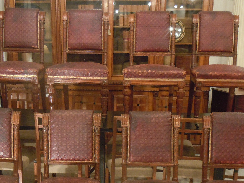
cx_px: 107
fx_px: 374
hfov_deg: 36.1
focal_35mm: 53
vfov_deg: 27.1
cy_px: 140
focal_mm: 5.4
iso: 400
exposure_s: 1/8
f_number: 3.5
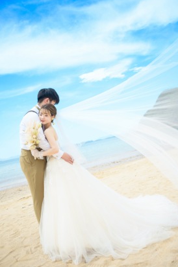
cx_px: 94
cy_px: 141
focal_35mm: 28
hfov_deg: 46.3
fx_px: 208
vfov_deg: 65.5
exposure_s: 1/1600
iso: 100
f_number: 2.8
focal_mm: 24
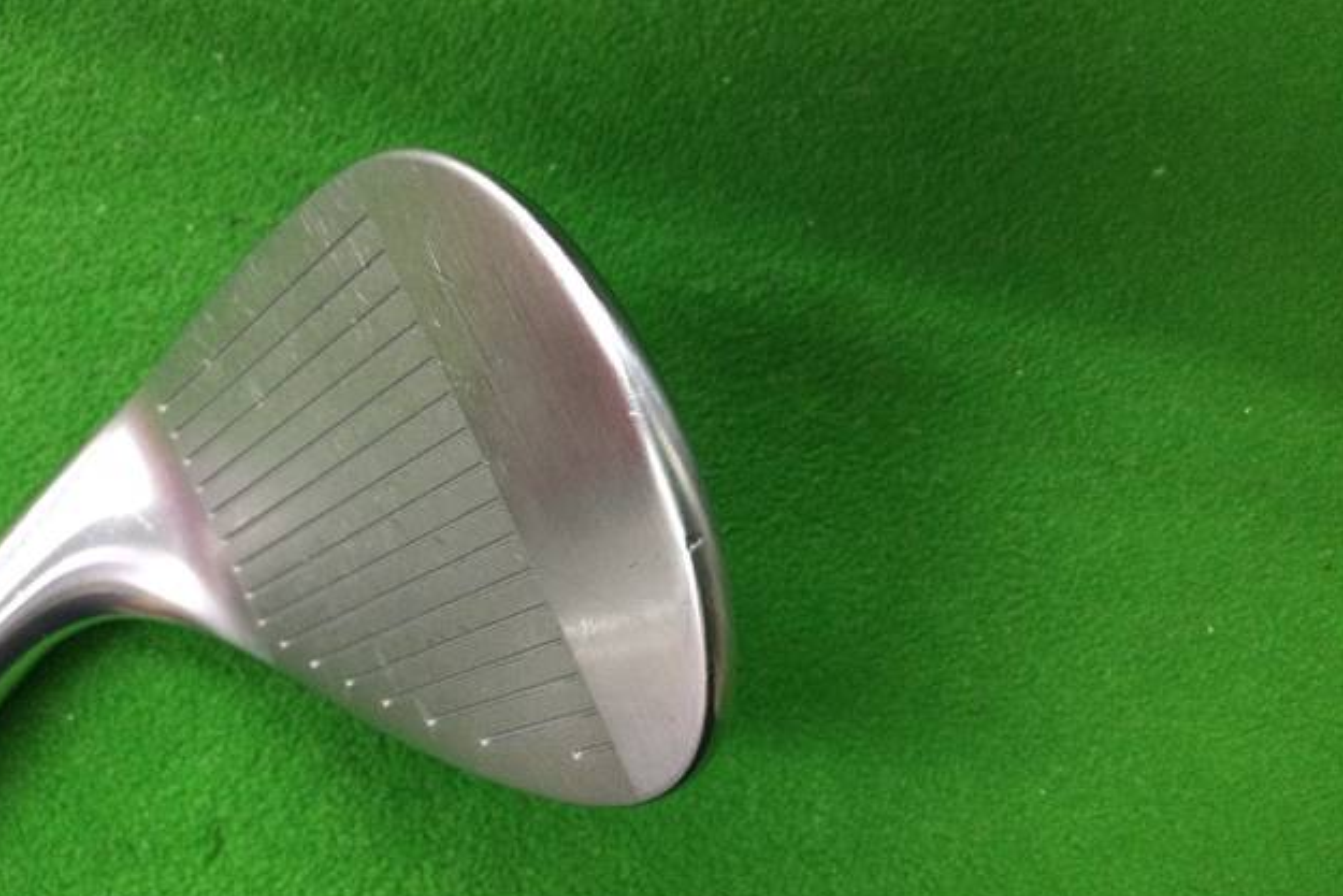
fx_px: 1231
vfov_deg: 40.0
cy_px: 479
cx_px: 664
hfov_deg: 57.2
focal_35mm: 33
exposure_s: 1/30
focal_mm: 3.3
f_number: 2.4
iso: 125
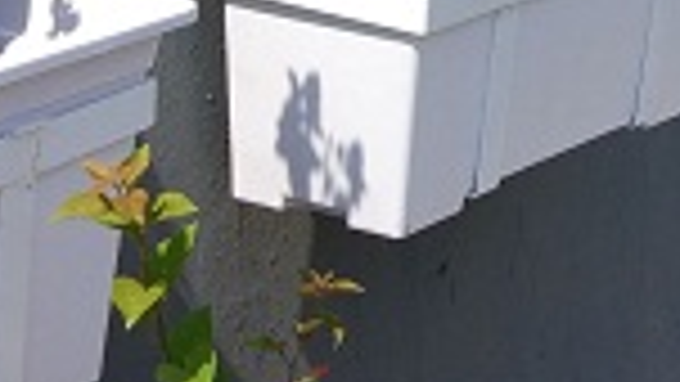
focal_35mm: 151
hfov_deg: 14.0
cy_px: -337
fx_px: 2723
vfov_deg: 7.8
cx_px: 721
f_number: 2
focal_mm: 4.26
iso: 101
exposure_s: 1/1275
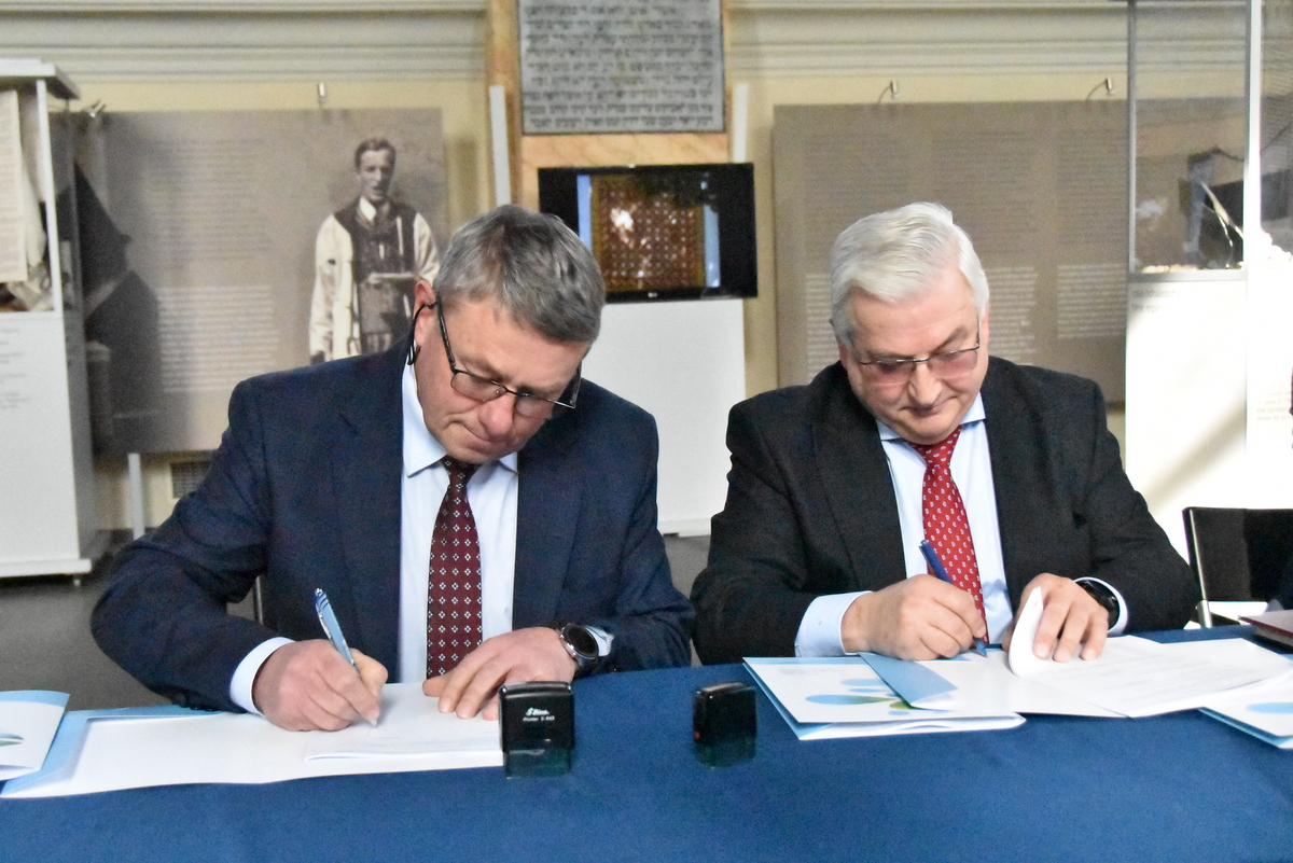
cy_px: 432
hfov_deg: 49.5
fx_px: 1401
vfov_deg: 34.2
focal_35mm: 39
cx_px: 646
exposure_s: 1/4000
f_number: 4
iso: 25600
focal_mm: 26
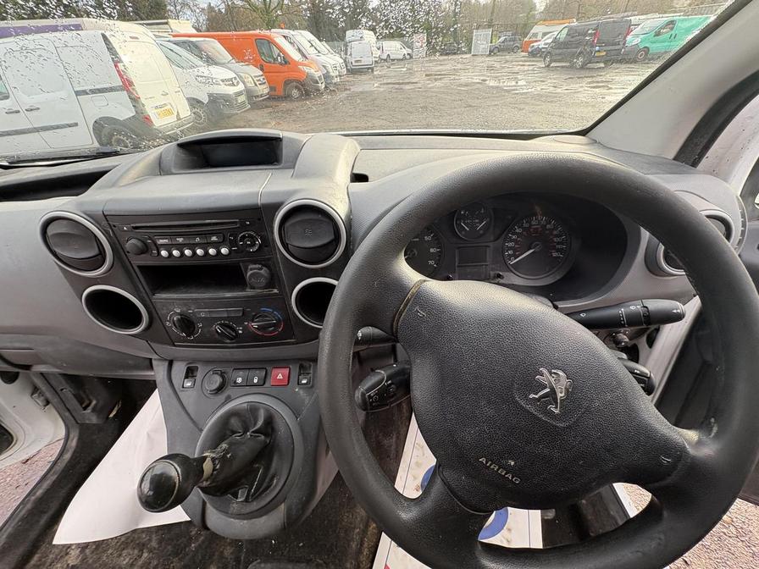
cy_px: 284
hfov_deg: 102.1
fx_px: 307
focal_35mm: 14
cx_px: 380
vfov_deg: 85.7
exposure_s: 1/99
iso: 125
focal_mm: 2.22
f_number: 2.2
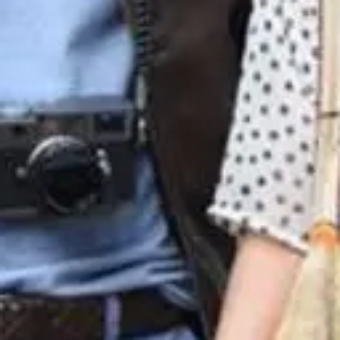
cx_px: 181
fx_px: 4312
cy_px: -178
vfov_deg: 4.5
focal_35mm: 388
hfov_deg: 4.5
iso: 250
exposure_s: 1/250
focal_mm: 75
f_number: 5
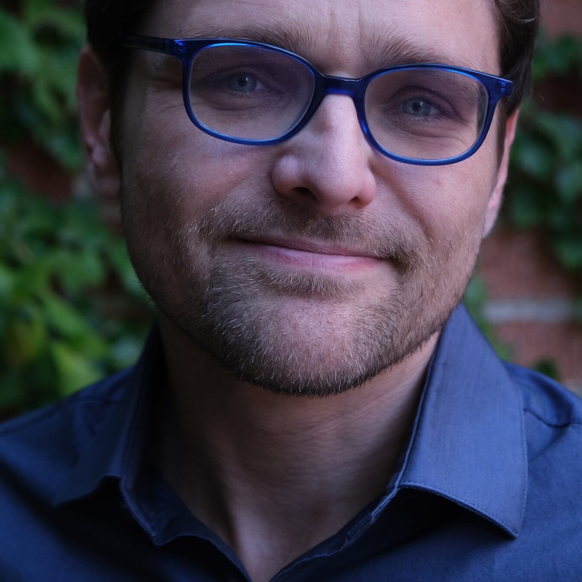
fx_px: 1883
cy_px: 199
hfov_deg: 17.6
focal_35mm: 99
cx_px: 290
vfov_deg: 17.5
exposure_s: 1/125
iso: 500
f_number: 4
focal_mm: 40.7
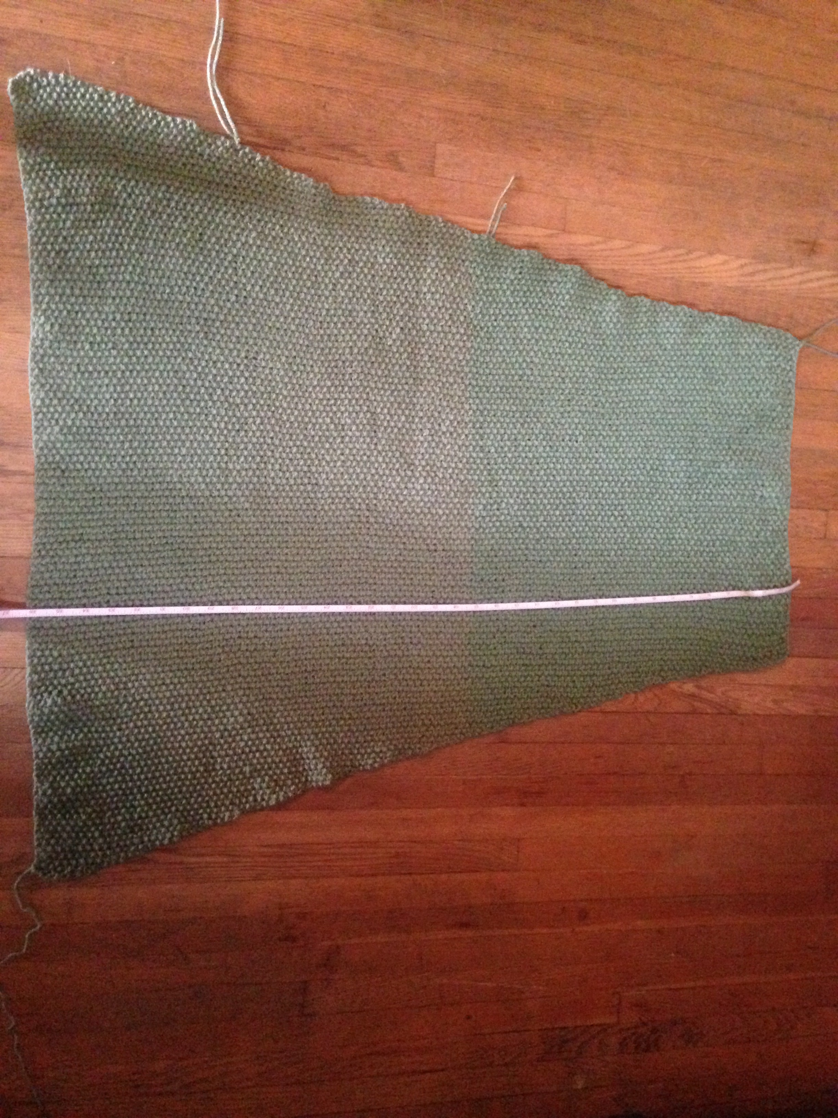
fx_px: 1065
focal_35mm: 33
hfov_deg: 42.9
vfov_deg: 55.4
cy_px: 559
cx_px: 419
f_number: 2.4
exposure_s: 1/15
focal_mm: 4.12
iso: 800
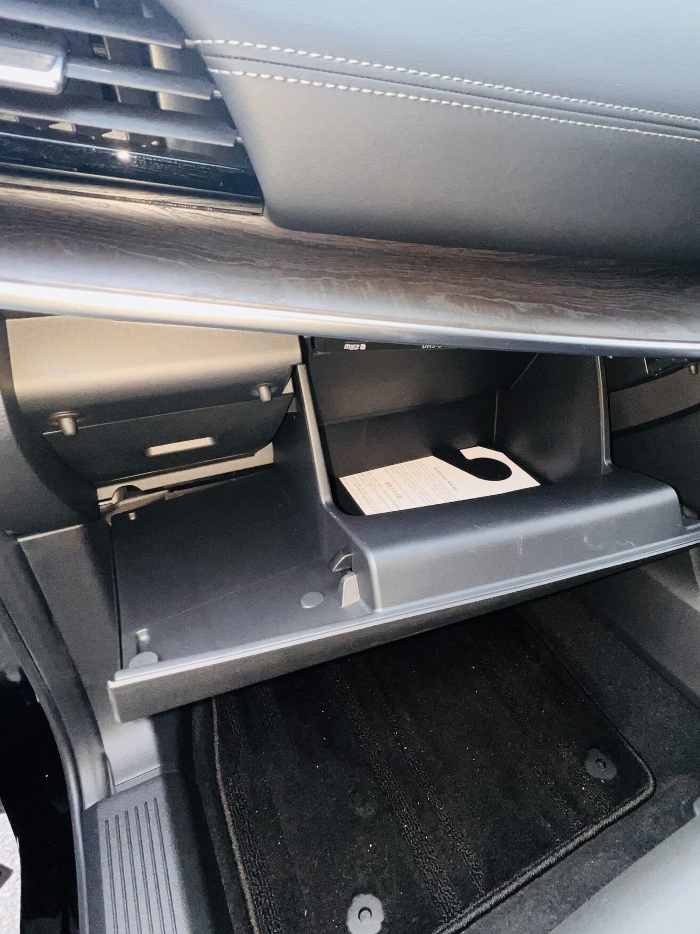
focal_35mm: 19
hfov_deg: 67.6
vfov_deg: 84.6
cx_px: 439
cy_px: 487
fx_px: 512
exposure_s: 1/86
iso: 64
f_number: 1.8
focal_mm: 1.57
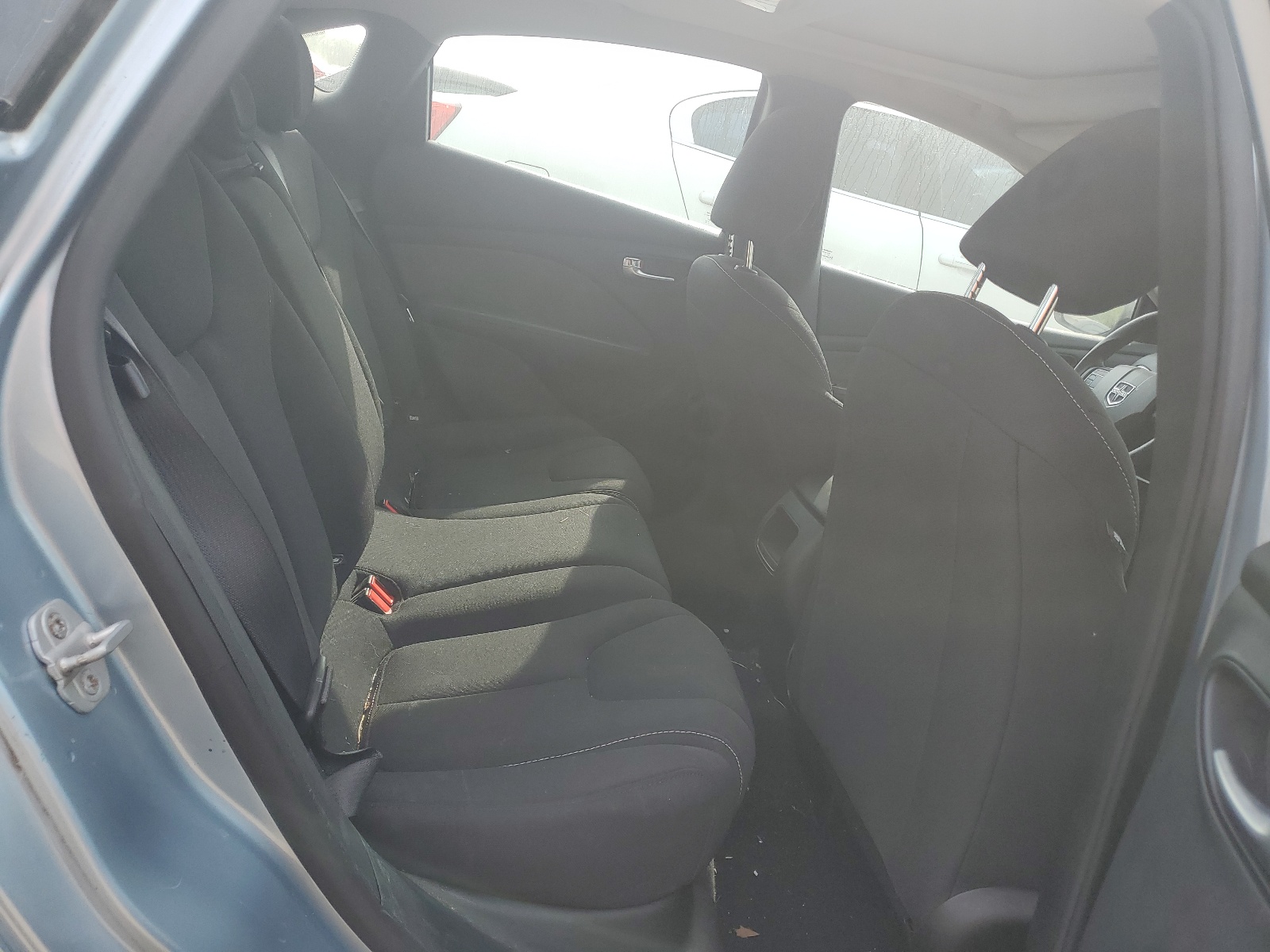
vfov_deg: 53.1
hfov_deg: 67.3
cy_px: 476
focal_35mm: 26
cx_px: 635
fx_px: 954
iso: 50
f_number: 1.5
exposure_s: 1/667
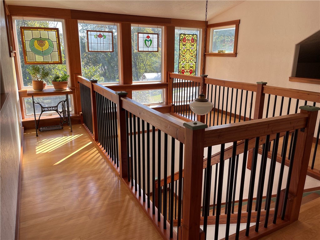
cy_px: 120
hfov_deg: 67.3
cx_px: 160
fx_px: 240
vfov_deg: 53.1
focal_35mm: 26
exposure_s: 1/158
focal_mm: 5.1
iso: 32
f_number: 1.6
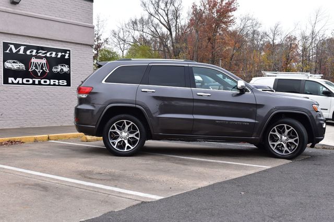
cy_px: 111
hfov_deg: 42.3
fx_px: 431
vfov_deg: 28.9
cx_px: 167
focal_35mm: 46
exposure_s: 1/125
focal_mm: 31
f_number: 9
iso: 400
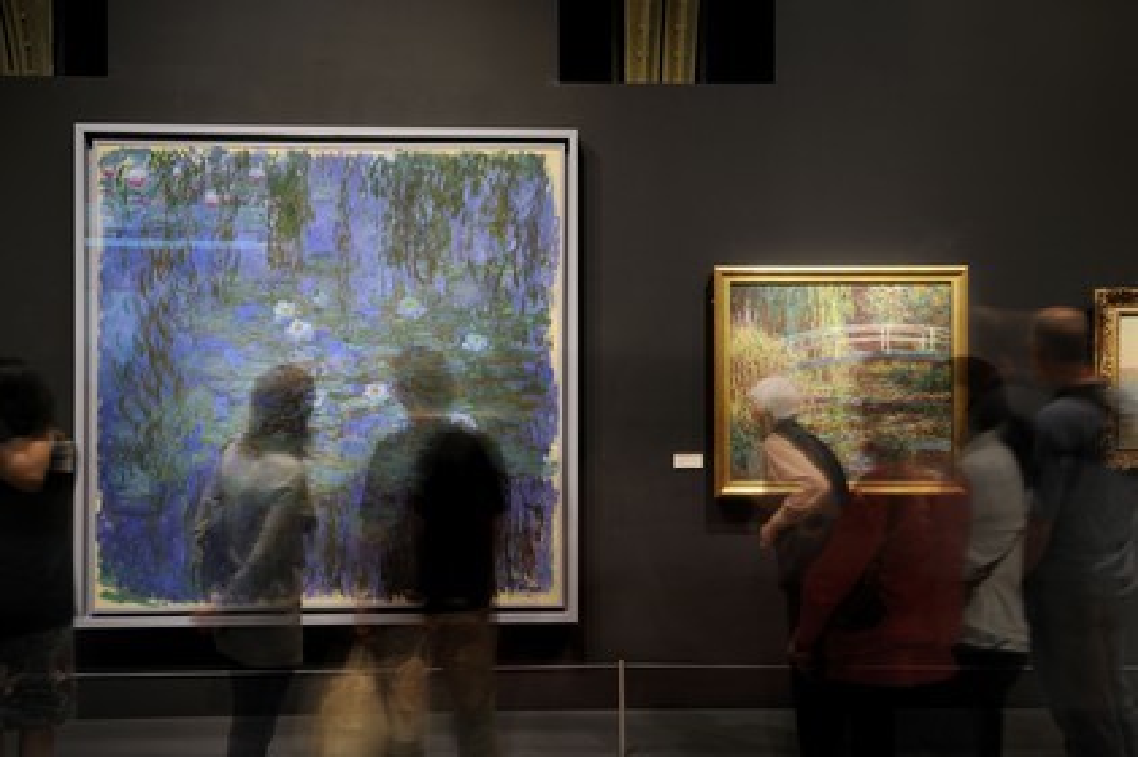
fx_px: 1200
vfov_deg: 35.0
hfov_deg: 50.7
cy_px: 378
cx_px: 569
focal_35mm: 38
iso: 200
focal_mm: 38
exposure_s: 5
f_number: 13
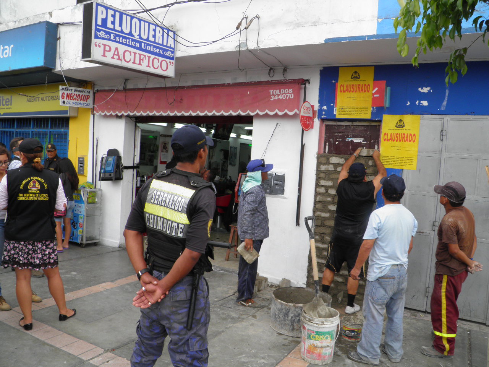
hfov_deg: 63.4
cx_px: 244
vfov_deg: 49.7
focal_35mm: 28
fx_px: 396
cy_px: 184
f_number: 5
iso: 50
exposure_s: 1/50
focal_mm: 4.9
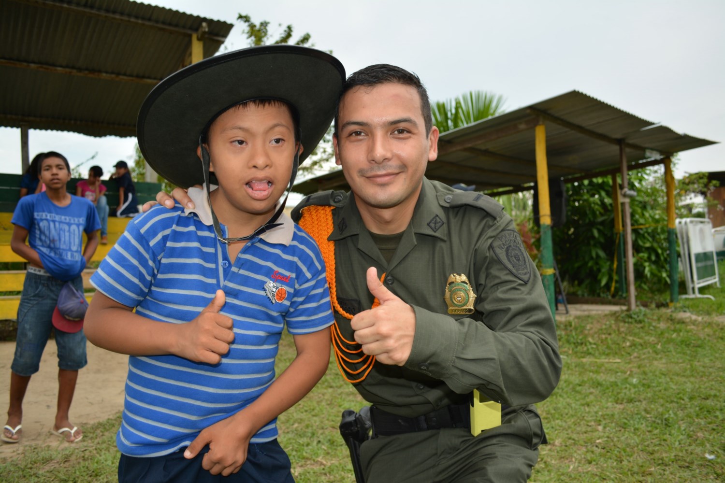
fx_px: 544
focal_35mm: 27
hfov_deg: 67.4
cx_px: 362
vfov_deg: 47.9
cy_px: 242
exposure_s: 1/200
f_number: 3.5
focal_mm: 18
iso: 160
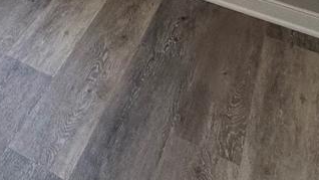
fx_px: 584
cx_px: -190
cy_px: -331
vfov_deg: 11.6
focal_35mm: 69
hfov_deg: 23.1
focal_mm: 2.22
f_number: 2.2
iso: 64
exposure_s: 1/155
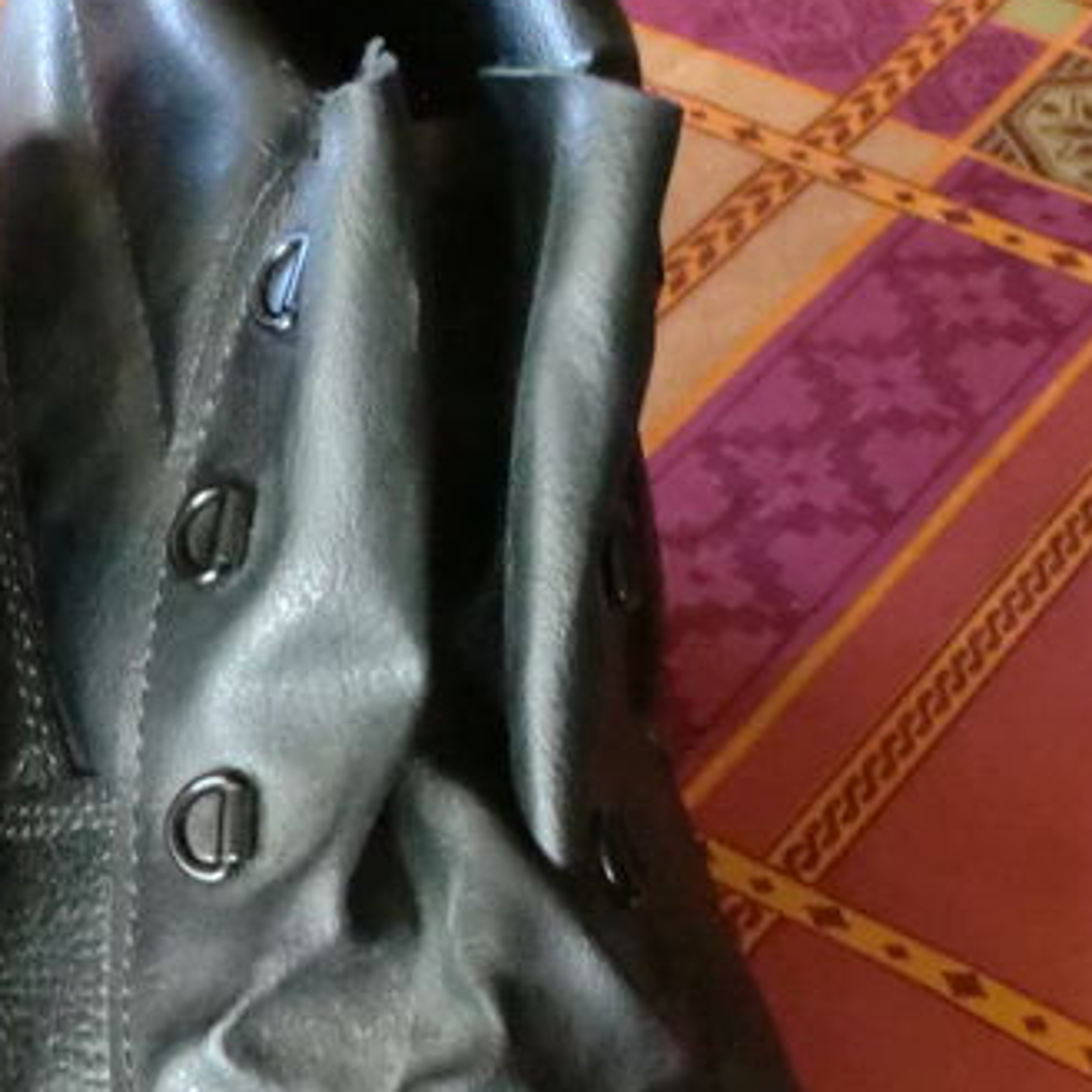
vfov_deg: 18.3
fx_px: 3355
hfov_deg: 17.8
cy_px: 853
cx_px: -129
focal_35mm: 94
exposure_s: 1/60
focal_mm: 6.3
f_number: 3.1
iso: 800
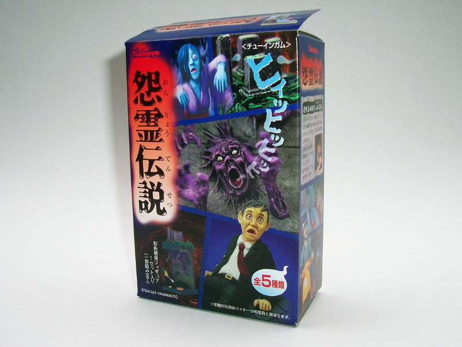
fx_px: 494
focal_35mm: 37
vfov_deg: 38.7
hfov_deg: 50.1
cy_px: 174
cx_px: 231
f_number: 5.6
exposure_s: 1/180
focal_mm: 5.6
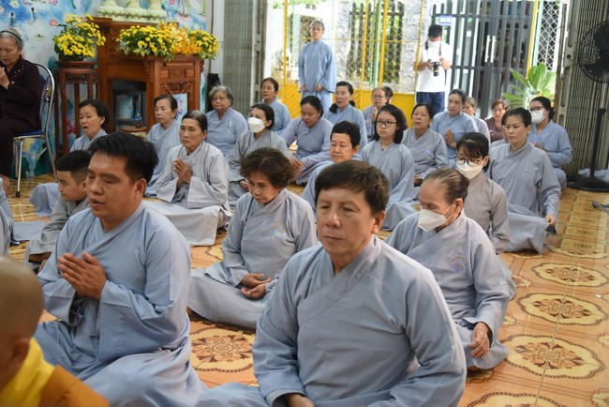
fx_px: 643
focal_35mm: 38
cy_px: 204
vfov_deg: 35.1
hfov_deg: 50.7
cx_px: 304
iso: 1250
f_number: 4
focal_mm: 38
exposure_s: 1/125
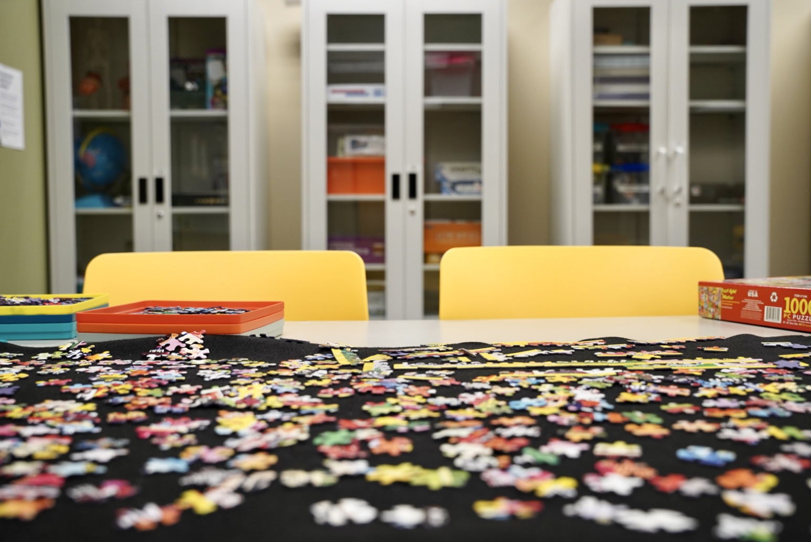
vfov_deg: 36.6
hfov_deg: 52.7
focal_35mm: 36
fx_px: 818
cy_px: 271
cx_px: 406
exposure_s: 1/160
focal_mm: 36.3
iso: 1250
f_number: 4
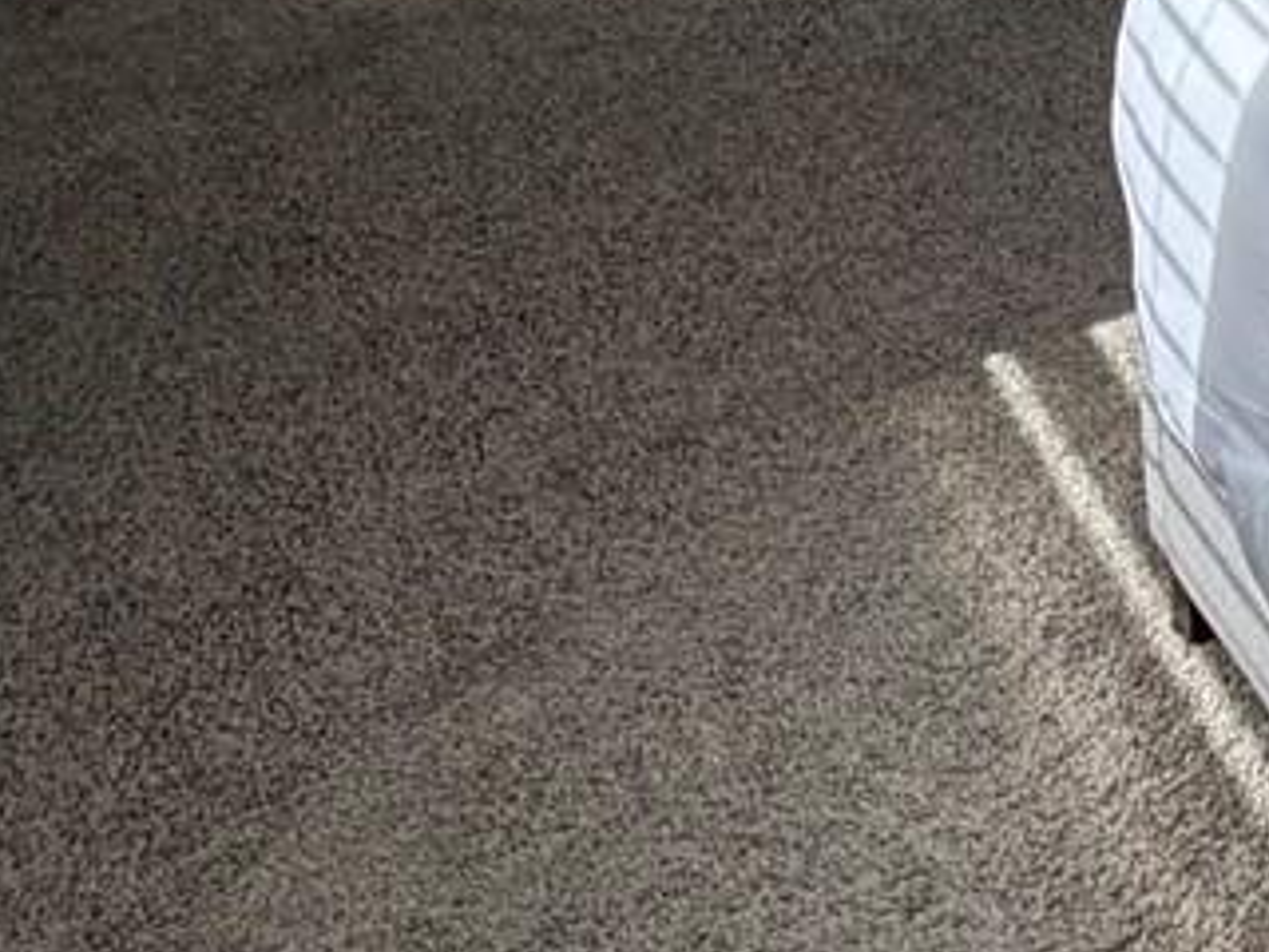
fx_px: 2566
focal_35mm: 70
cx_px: 2364
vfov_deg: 16.4
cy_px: -916
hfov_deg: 19.5
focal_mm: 2.22
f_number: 2.2
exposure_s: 1/502
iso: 64
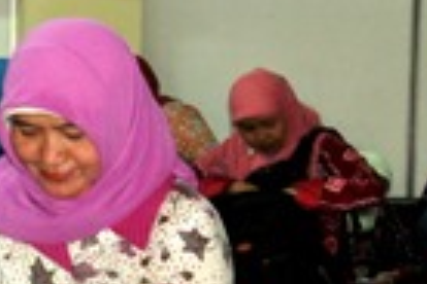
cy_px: 108
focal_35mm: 122
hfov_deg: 15.5
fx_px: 1442
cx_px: -220
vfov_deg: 11.3
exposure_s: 1/40
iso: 1600
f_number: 8
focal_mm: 25
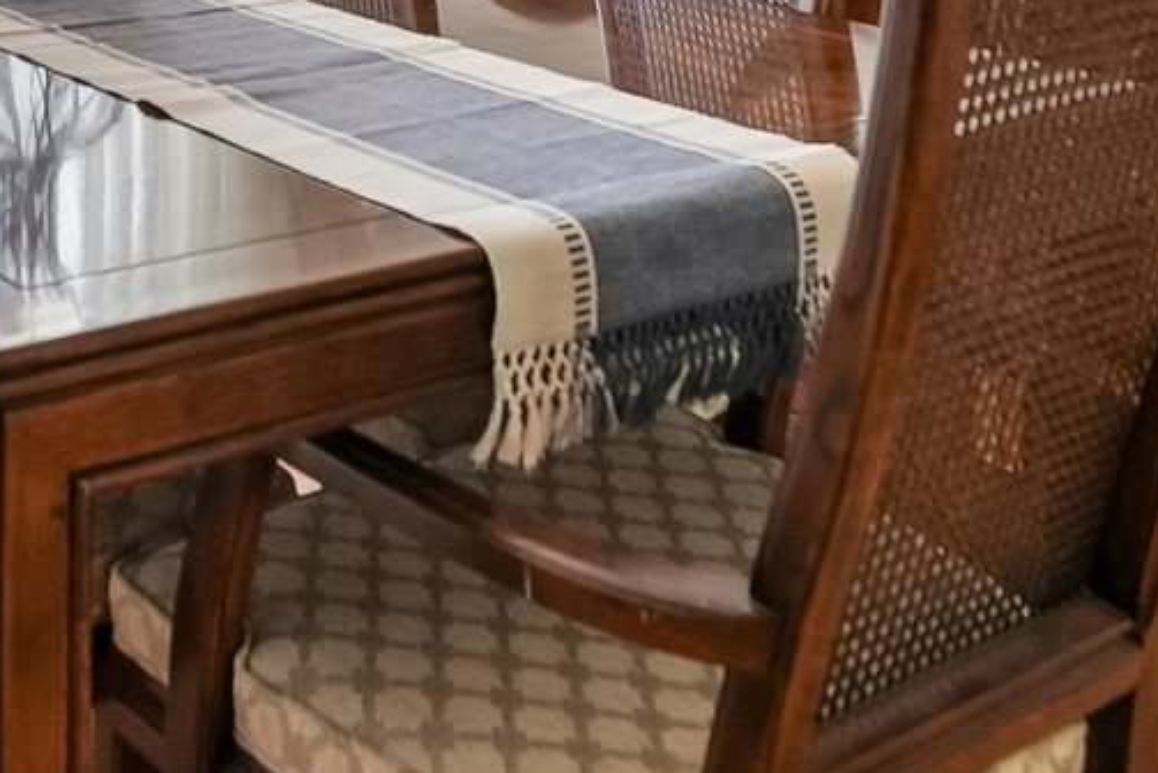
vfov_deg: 20.1
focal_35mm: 57
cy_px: -424
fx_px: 1834
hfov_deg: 33.0
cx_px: 85
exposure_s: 1/60
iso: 500
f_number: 7.1
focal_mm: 14
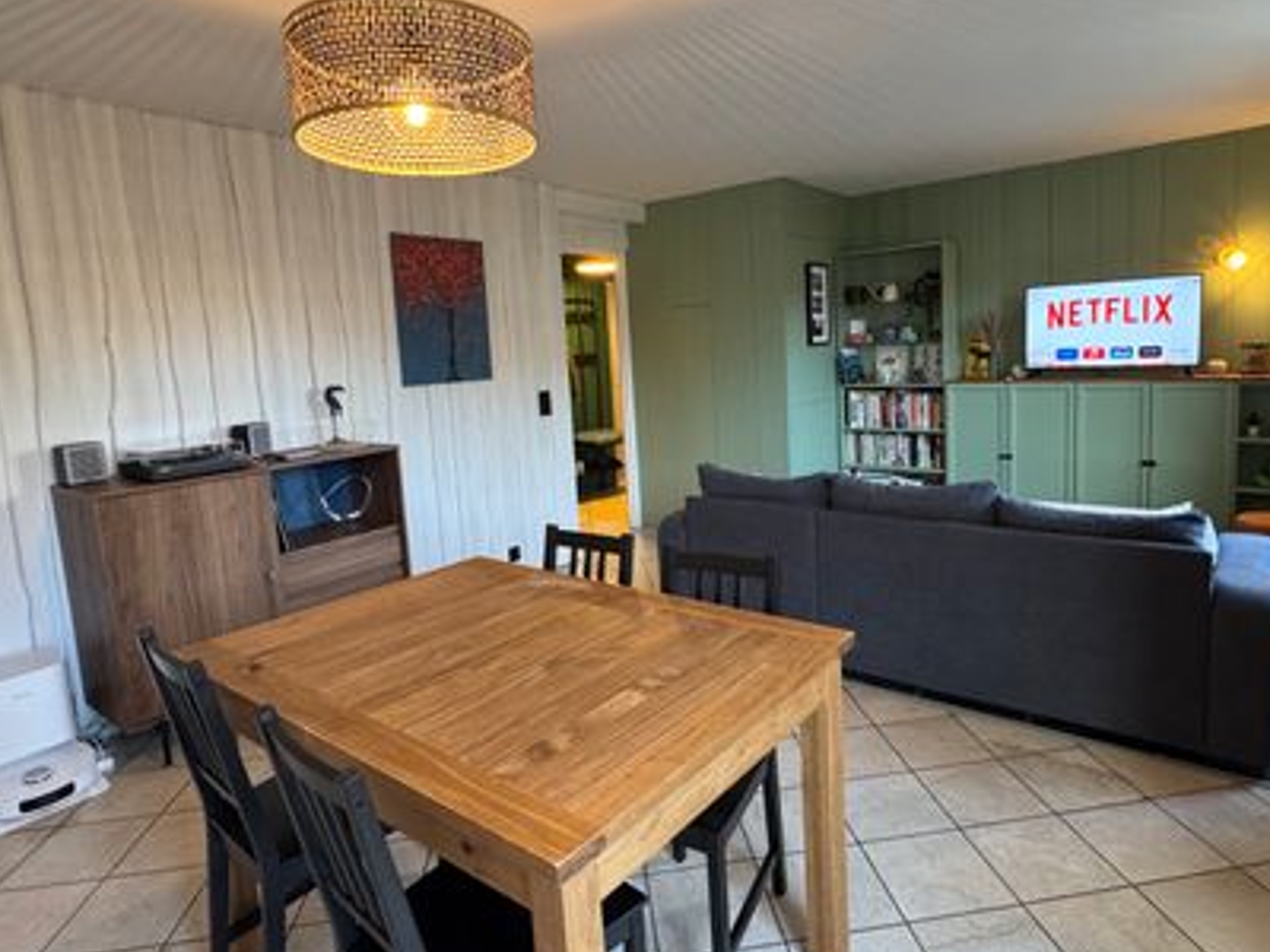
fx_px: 770
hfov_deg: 78.9
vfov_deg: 63.4
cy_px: 438
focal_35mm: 21
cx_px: 673
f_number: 2.2
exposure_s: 1/50
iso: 400
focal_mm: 2.22
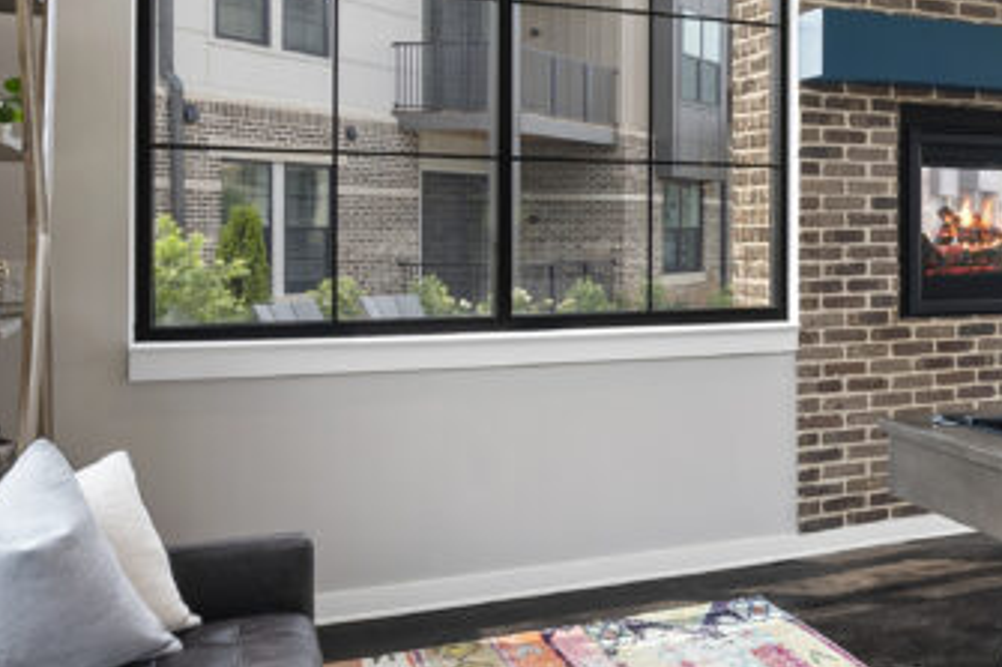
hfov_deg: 38.5
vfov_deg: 31.0
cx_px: 1071
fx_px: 1196
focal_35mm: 43
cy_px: 230
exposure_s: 1/25
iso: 400
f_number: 7.1
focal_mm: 16
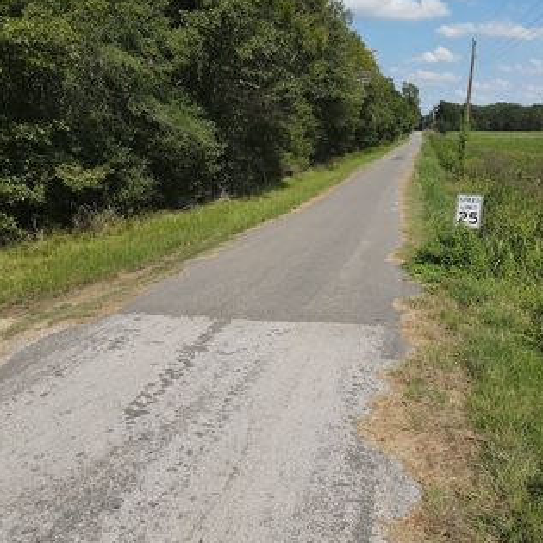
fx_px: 515
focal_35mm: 29
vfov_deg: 55.6
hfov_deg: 55.4
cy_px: 272
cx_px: 315
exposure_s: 1/1000
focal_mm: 4.5
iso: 100
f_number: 2.8
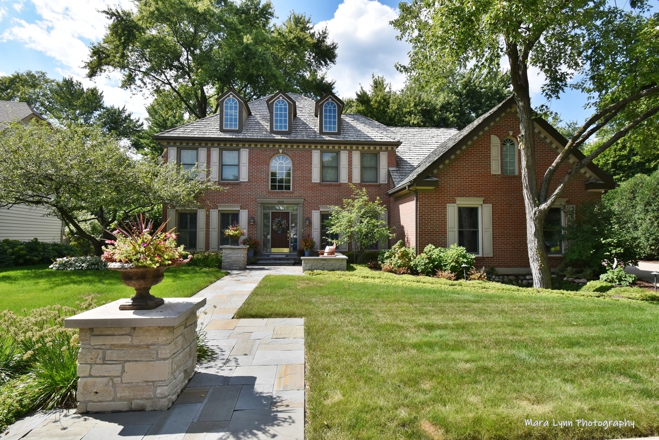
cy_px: 220
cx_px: 330
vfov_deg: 67.4
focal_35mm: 18
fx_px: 329
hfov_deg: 90.0
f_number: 9
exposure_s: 1/320
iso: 200
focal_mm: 12
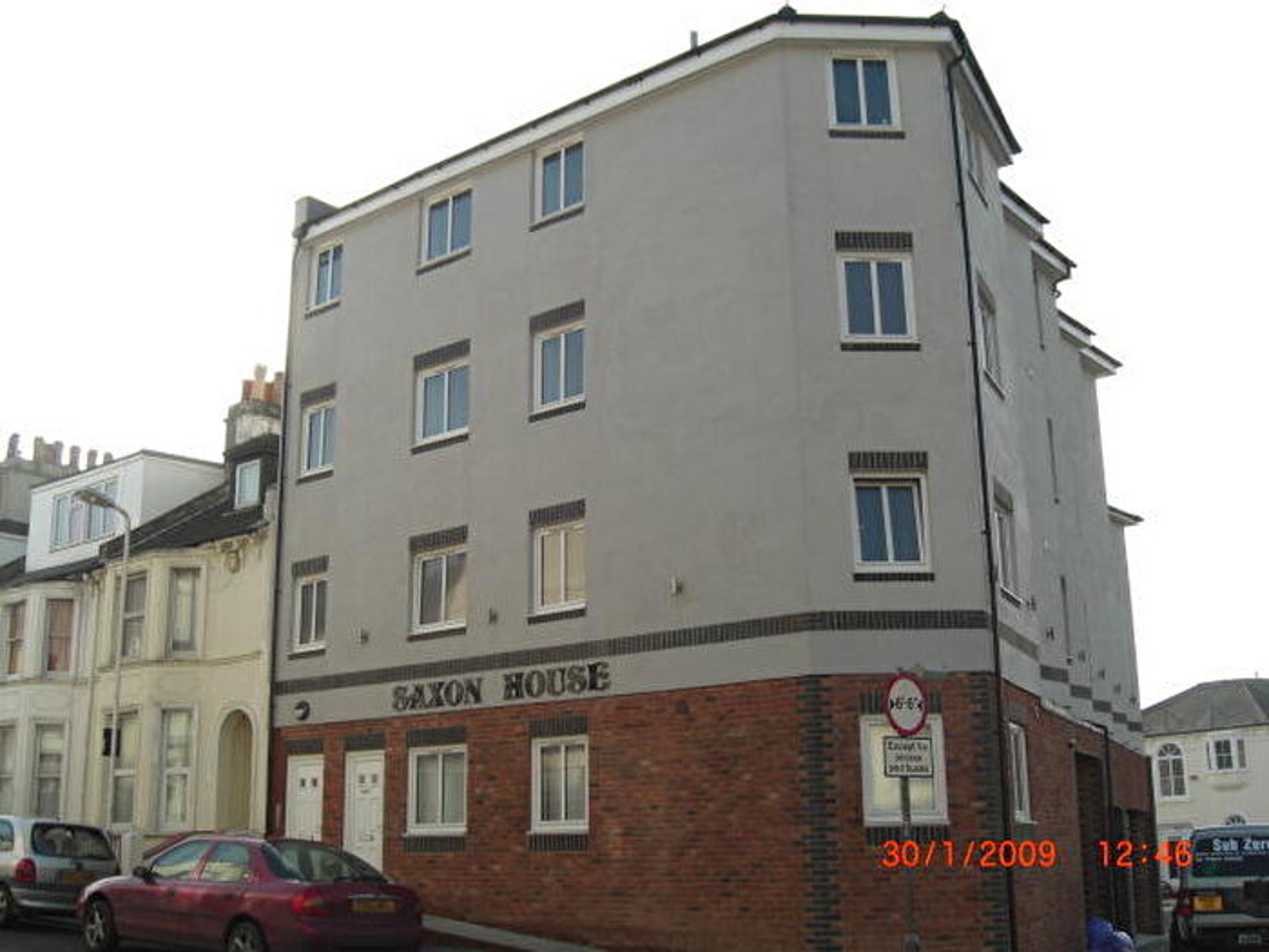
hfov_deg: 49.0
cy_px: 476
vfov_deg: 37.7
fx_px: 1393
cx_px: 634
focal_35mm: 38
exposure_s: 1/320
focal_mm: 7.9
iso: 80
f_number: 4
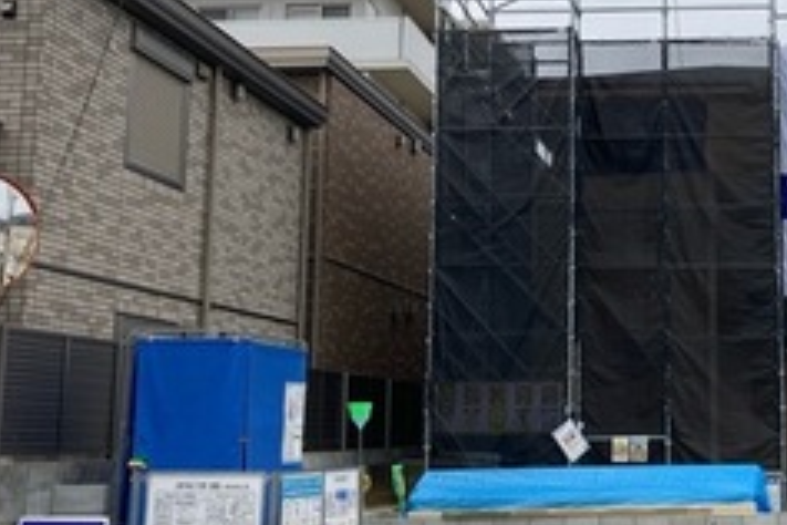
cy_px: 236
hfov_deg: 32.2
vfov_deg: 23.0
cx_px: 711
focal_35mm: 59
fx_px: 1290
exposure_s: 1/1799
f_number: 1.8
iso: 20
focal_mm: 3.99
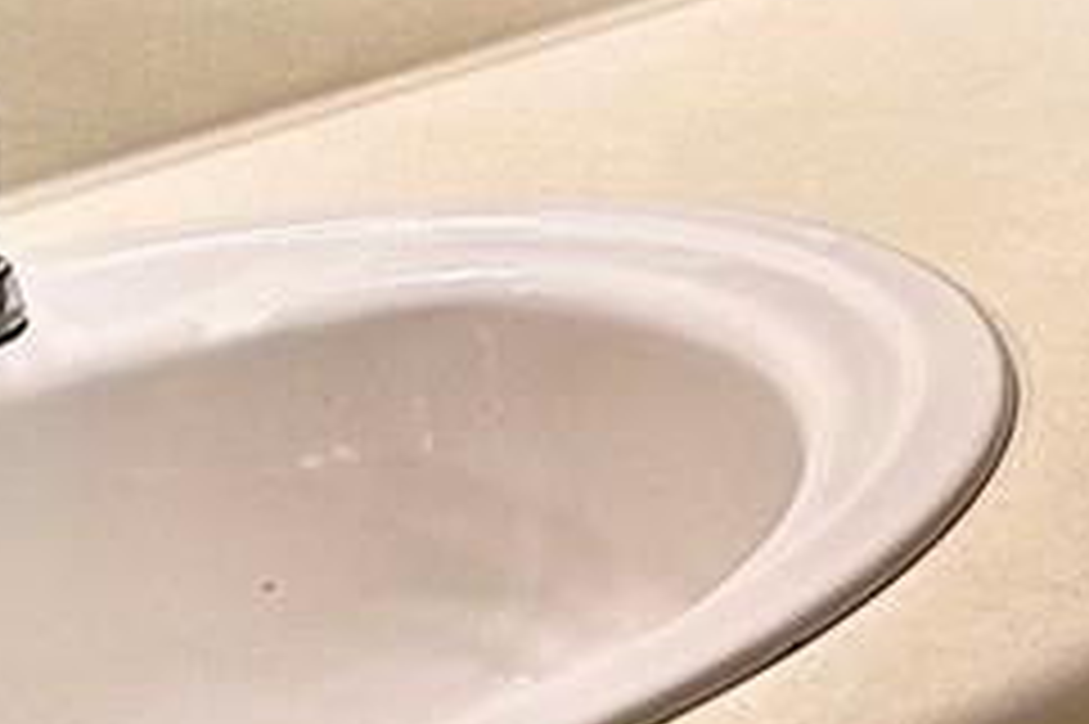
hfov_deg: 11.2
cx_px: 2196
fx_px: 4988
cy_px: -791
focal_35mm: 165
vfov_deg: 7.9
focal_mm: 6.86
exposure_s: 1/60
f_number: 1.78
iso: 200
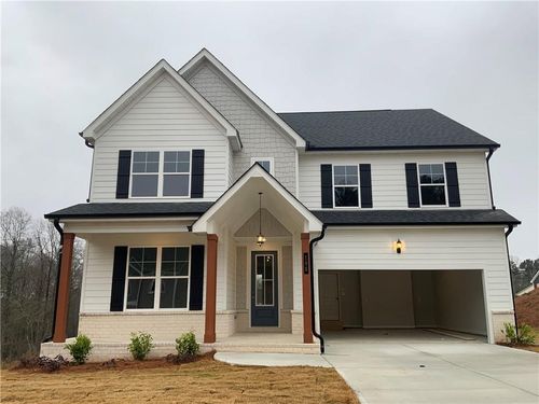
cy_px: 202
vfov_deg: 48.2
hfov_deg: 61.7
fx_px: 452
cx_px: 270
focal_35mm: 29
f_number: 1.8
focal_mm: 3
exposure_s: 1/122
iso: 20
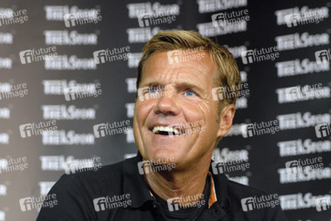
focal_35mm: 150
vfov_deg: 9.2
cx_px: 166
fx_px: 1381
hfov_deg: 13.7
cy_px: 110
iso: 800
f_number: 5.6
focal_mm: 100
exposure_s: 1/125
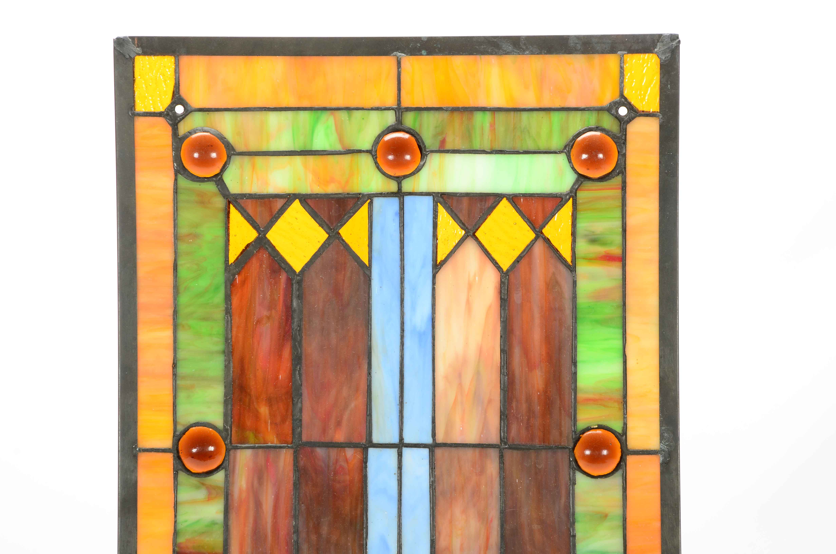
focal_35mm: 158
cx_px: 418
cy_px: 277
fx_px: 3650
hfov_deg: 13.1
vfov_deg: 8.7
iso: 200
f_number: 11
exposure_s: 1/160
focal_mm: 105
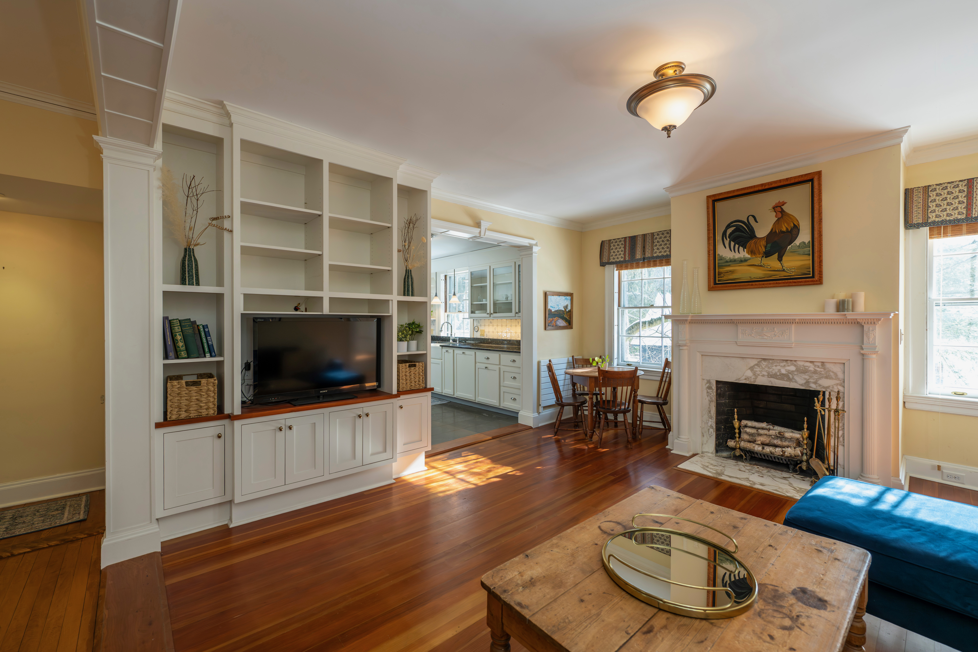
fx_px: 407
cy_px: 326
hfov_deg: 100.4
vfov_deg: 77.3
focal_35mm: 15
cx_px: 489
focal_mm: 15
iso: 500
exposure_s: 1/200
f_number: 4
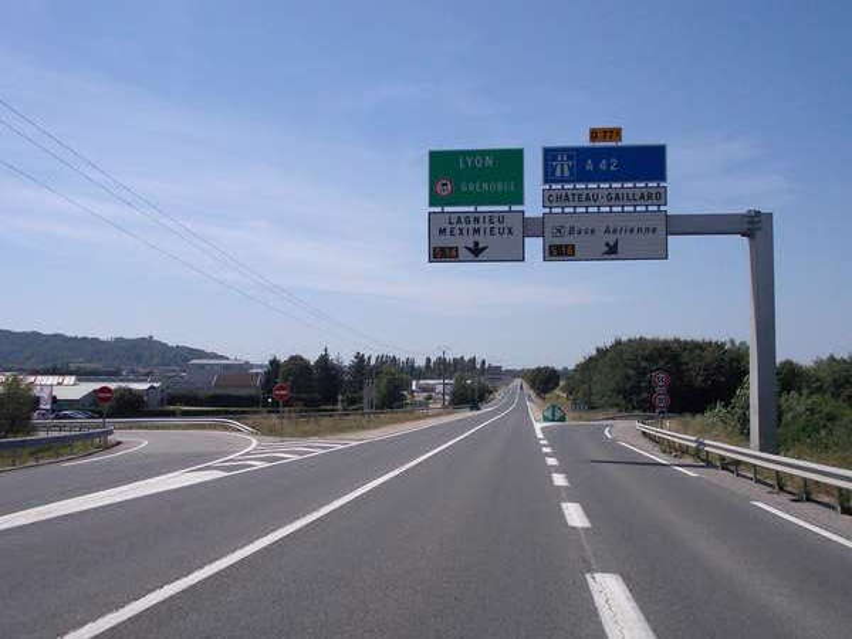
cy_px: 320
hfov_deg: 49.0
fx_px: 935
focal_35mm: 38
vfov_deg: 37.7
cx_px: 426
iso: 80
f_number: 6.2
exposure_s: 1/640
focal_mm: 5.3
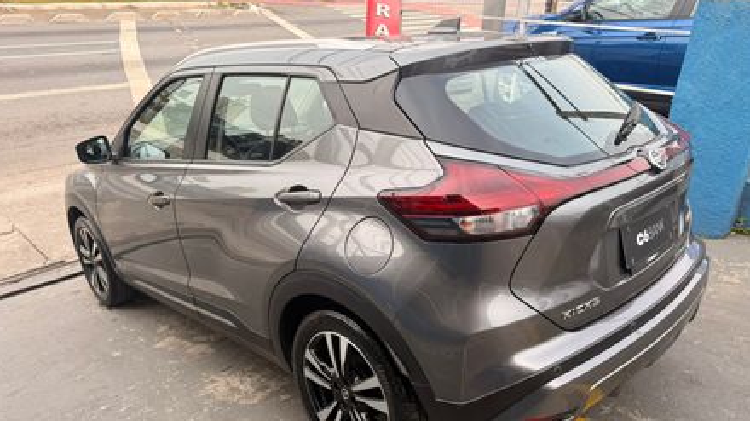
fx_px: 557
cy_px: 234
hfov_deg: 67.9
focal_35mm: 28
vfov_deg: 41.4
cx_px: 394
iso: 80
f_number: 1.78
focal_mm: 6.76
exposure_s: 1/788
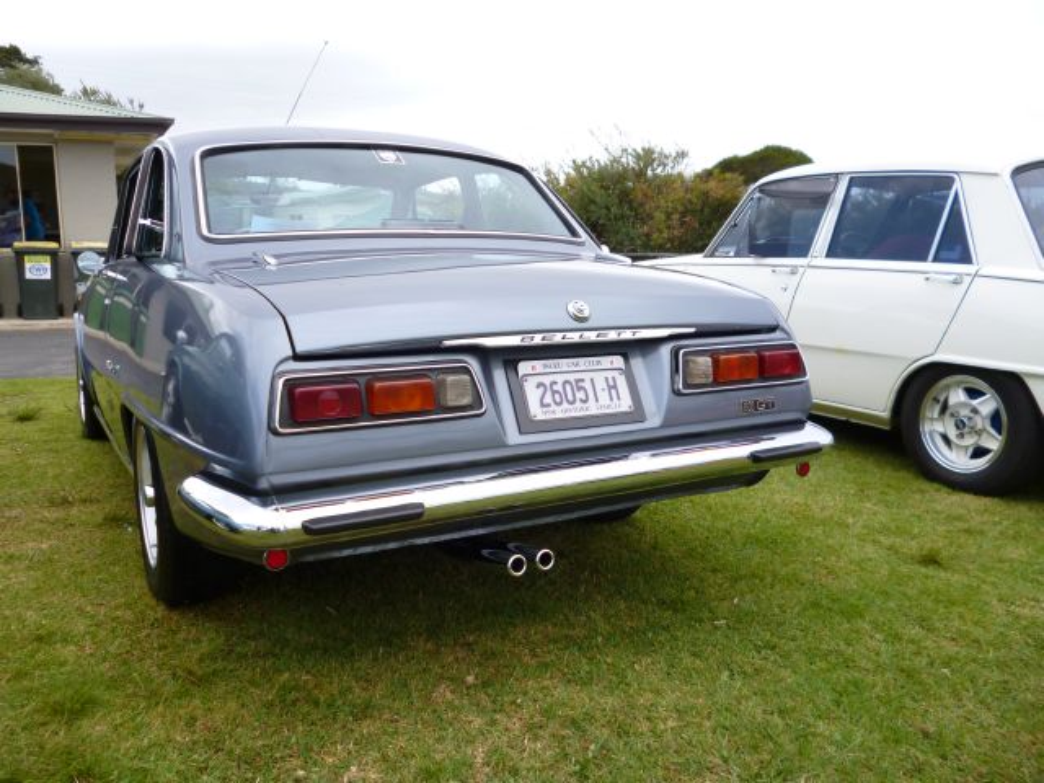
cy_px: 392
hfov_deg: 63.4
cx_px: 522
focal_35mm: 28
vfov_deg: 49.7
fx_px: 844
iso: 100
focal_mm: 5
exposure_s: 1/400
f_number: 3.1
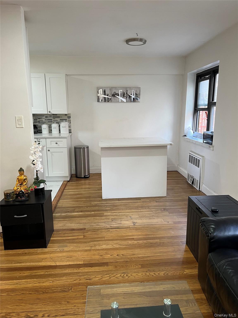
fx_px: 238
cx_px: 119
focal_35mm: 26
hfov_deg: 53.1
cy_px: 159
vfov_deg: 67.3
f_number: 1.5
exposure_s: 1/60
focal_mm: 5.7
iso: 100
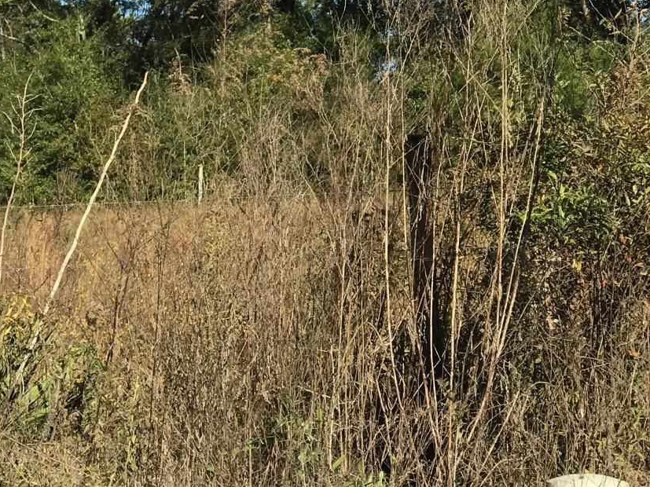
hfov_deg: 14.1
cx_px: 116
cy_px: 164
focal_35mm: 139
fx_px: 2610
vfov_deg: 10.7
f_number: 2.8
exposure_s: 1/725
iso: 20
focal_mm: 6.6
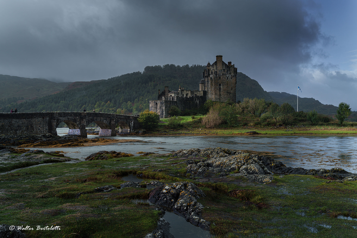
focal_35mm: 35
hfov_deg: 54.4
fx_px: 347
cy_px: 119
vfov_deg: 37.9
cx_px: 178
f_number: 11
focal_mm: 35
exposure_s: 1/2
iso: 50
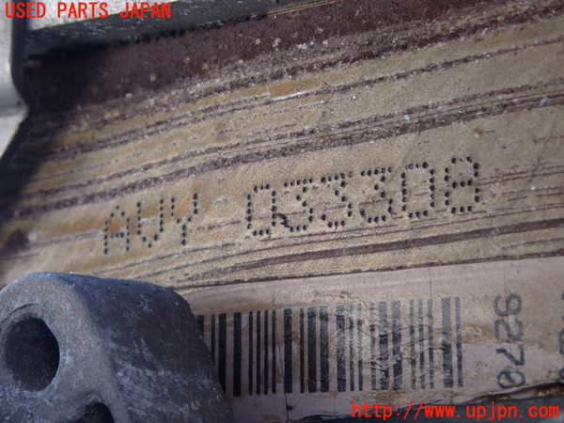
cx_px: 282
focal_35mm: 30
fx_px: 489
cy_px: 212
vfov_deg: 46.8
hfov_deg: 60.0
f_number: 4.9
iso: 200
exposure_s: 1/50
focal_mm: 5.4
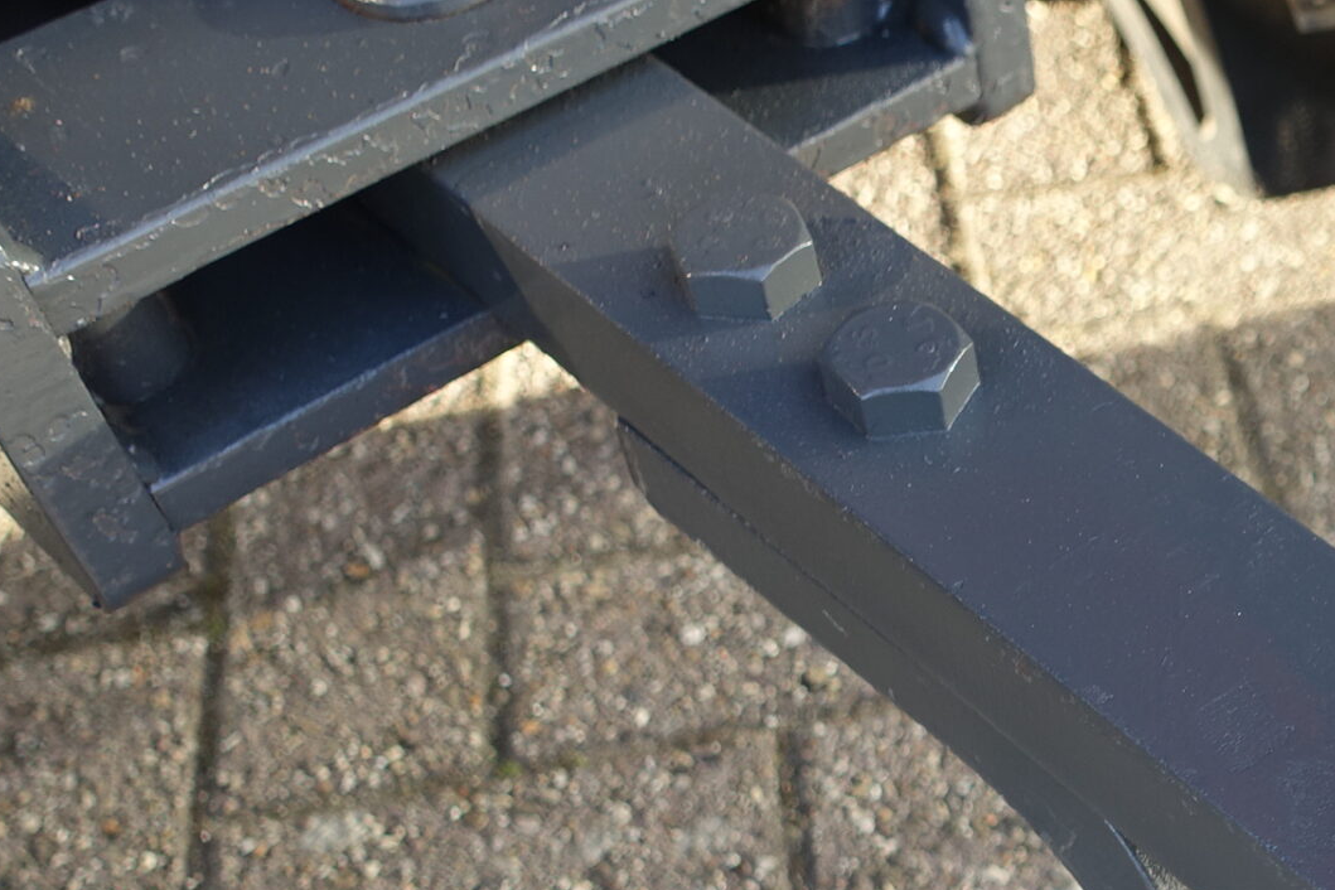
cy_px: 823
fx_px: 2151
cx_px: 1457
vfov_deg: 22.7
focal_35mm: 58
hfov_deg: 30.9
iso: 125
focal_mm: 8.8
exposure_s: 1/80
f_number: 3.2
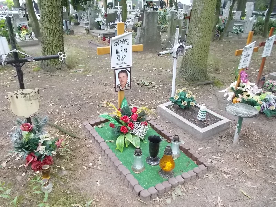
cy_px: 104
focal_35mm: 26
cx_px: 138
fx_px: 207
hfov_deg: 67.3
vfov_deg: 53.1
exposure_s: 1/80
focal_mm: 4.6
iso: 400
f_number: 3.2
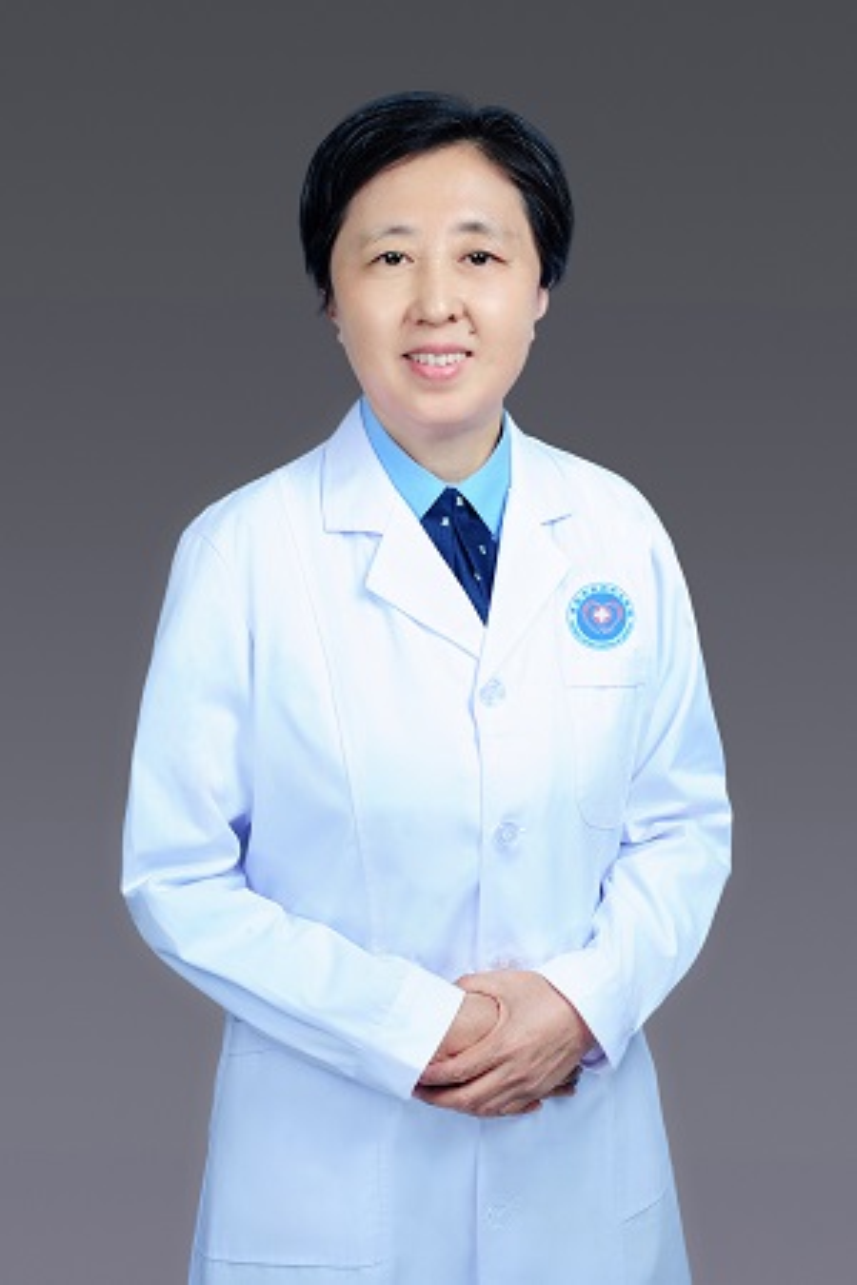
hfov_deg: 27.0
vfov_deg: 39.6
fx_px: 1785
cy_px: 642
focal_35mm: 50
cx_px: 428
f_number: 10
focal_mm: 50
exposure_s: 1/125
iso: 200
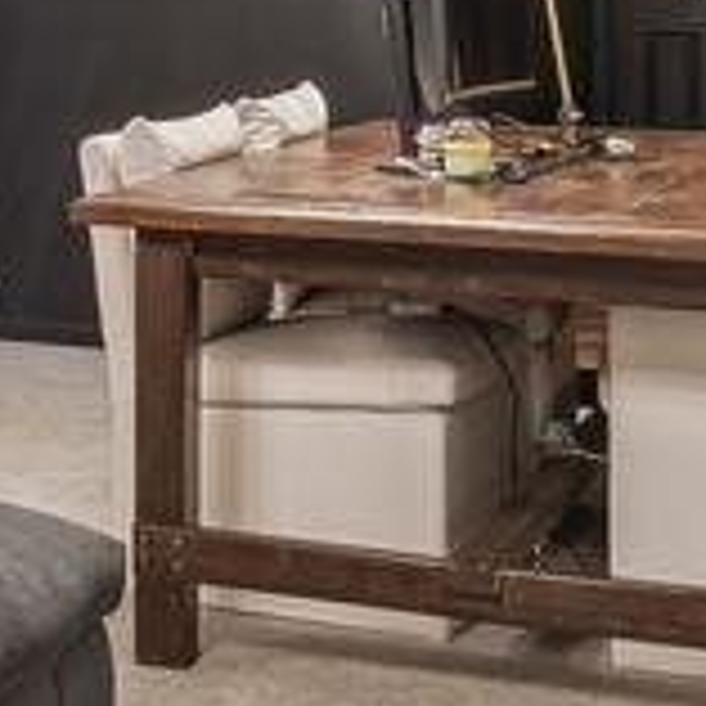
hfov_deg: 15.4
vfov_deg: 15.9
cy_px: -157
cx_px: -333
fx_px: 2423
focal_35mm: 105
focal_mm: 12
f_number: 9
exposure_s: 1
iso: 200
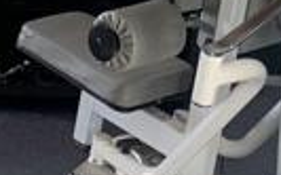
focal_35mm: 212
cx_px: 161
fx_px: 1623
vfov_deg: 5.9
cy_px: -266
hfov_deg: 9.9
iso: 100
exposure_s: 1/121
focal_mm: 4.25
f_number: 1.8
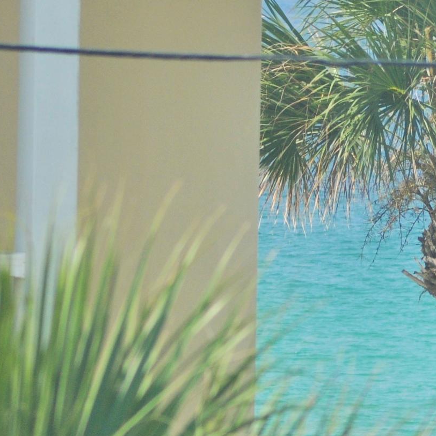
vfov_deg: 1.8
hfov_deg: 1.8
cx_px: 499
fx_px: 14079
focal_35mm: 988
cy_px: 449
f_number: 8
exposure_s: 1/640
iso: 200
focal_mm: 210
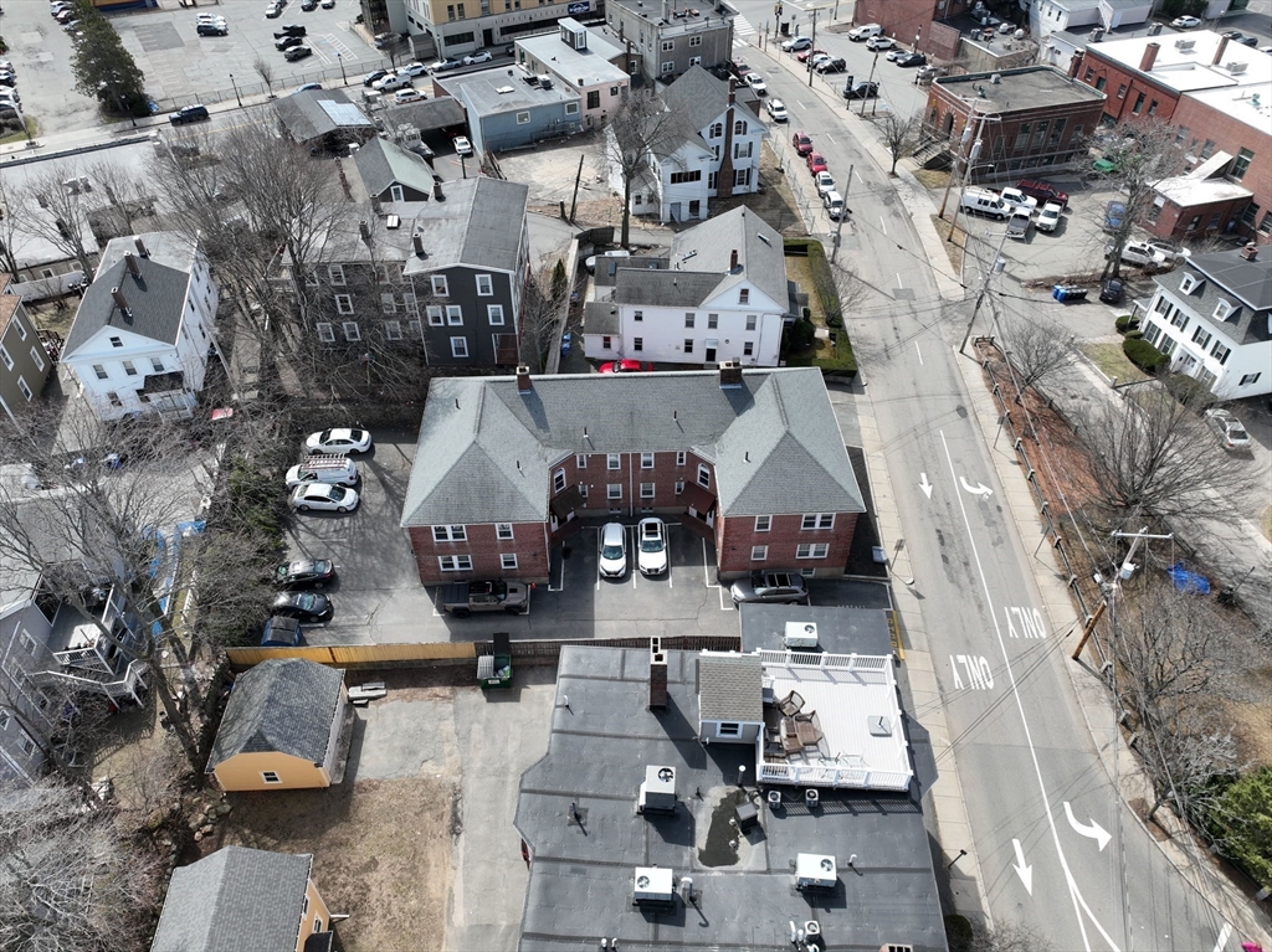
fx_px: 881
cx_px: 636
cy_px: 476
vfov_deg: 56.8
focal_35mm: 24
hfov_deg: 71.6
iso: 130
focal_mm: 12.29
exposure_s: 1/1250
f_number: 2.8
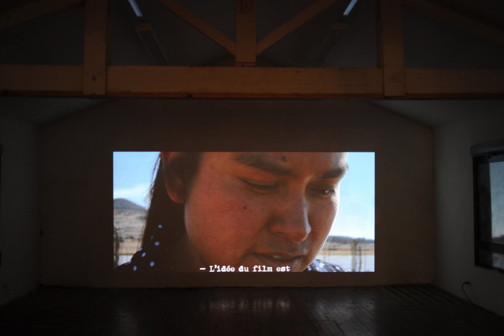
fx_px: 490
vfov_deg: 37.8
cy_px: 168
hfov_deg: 54.5
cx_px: 252
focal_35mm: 35
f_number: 2.2
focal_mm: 35
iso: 400
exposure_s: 1/20
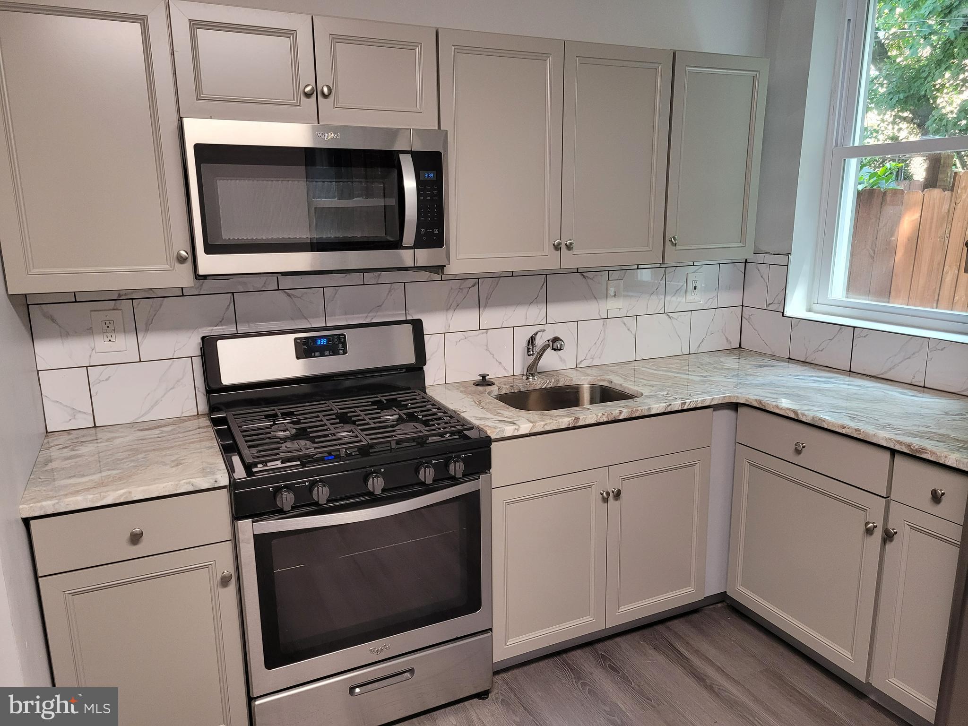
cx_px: 484
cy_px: 363
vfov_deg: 53.1
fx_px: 727
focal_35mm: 26
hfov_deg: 67.3
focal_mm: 5.4
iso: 320
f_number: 1.8
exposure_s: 1/120
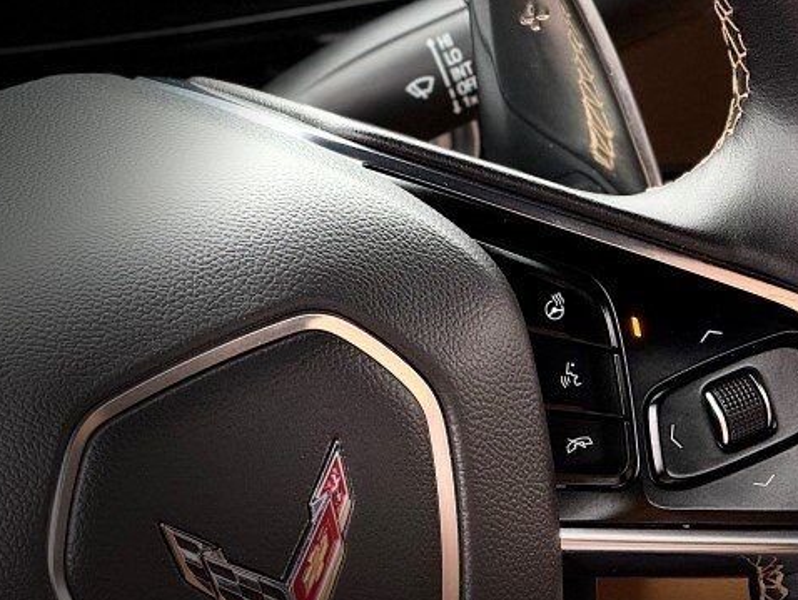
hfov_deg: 7.7
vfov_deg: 5.8
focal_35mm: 257
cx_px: 618
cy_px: 237
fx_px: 5928
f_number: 2.8
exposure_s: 1/99
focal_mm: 15.66
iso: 160
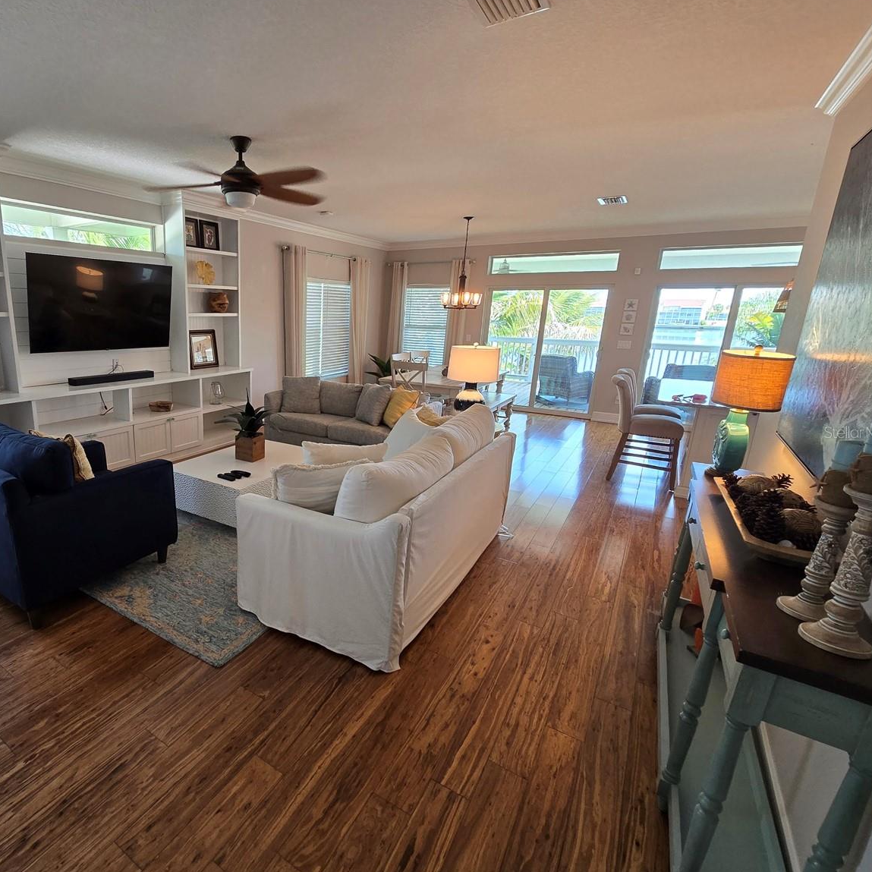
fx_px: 456
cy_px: 432
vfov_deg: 87.4
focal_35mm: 16
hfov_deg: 84.3
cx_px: 288
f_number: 2.2
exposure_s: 1/60
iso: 125
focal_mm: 2.2
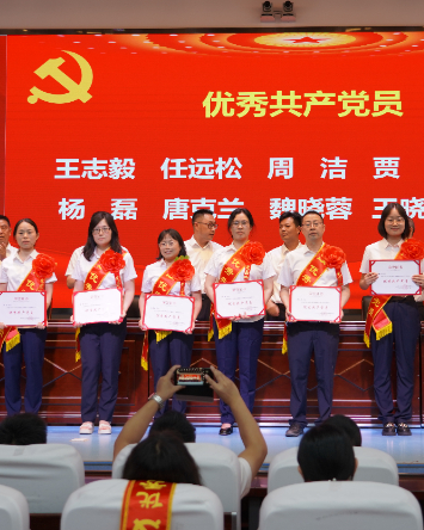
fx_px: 1114
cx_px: 238
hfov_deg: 21.5
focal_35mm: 71
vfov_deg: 26.7
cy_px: 221
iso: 250
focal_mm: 42
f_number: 4
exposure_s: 1/50
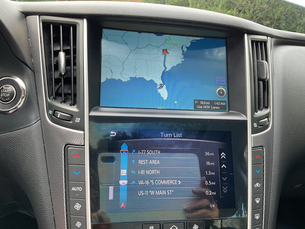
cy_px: 114
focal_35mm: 29
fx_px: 256
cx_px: 152
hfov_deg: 61.7
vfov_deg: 48.2
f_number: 1.8
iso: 40
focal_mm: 3
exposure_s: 1/120
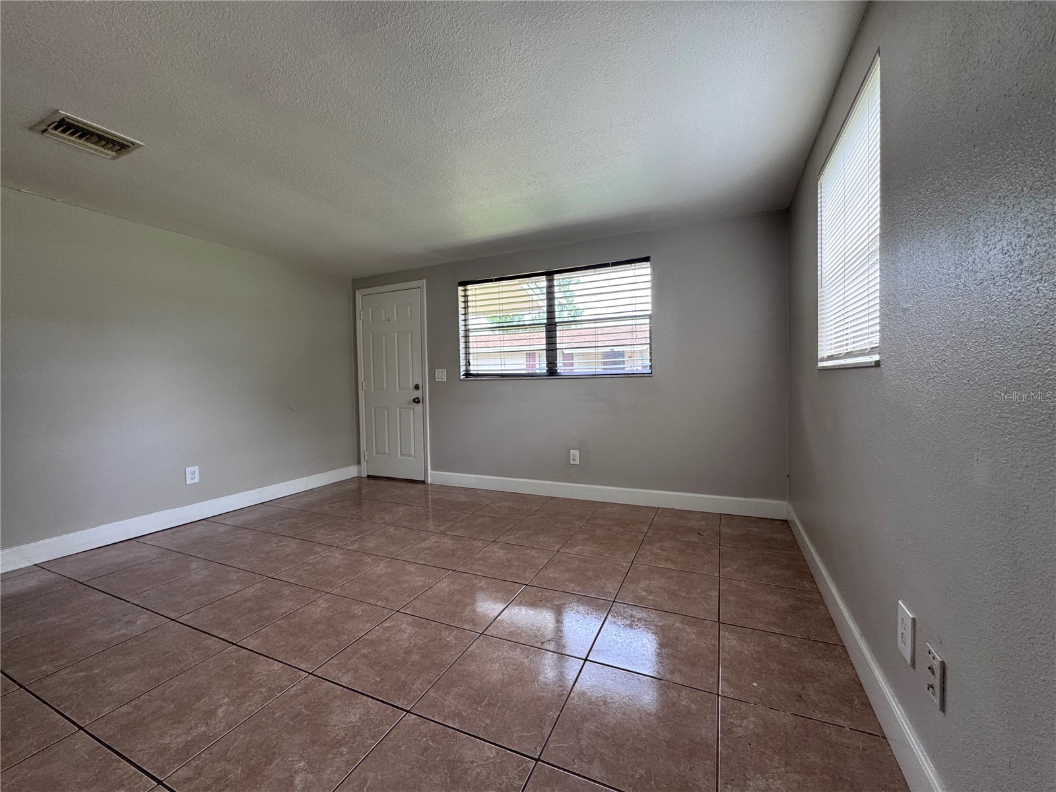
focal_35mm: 14
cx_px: 528
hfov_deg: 102.1
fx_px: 427
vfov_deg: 85.7
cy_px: 396
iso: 160
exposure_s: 1/120
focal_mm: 2.22
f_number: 2.2
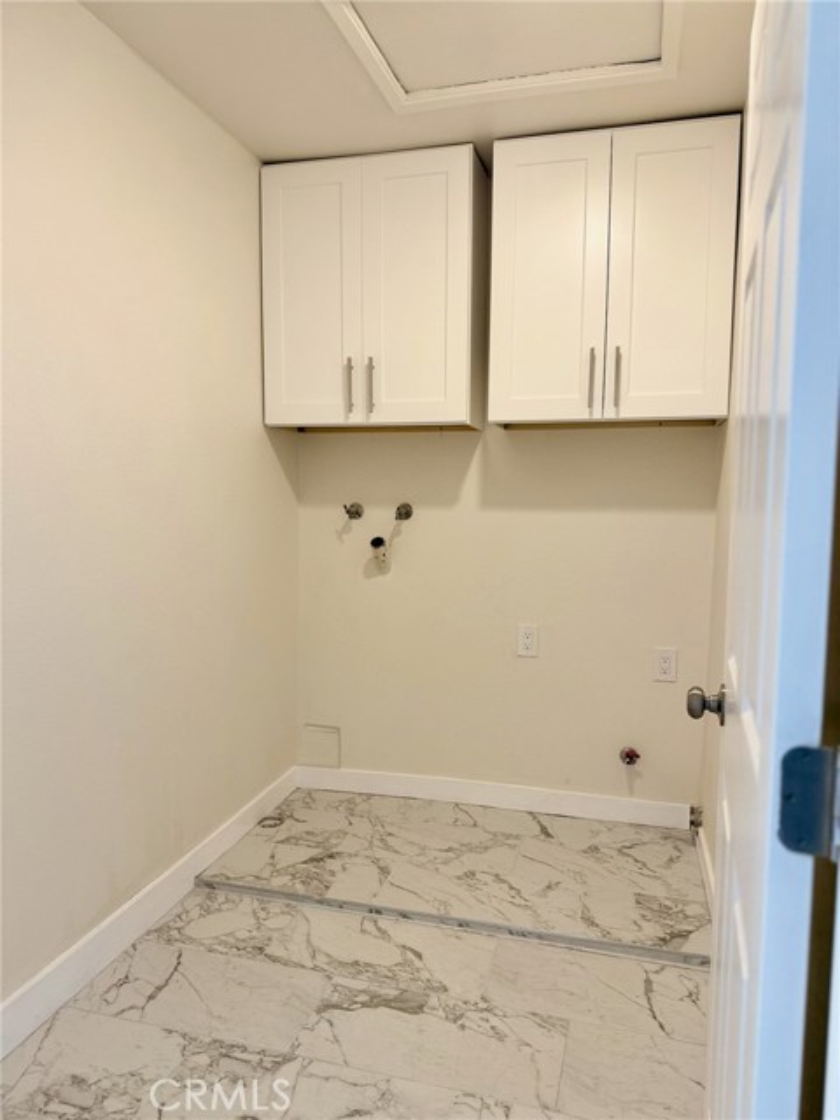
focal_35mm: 24
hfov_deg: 56.8
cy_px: 560
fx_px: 777
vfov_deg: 71.6
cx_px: 420
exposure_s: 1/121
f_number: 1.78
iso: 125
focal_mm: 6.76
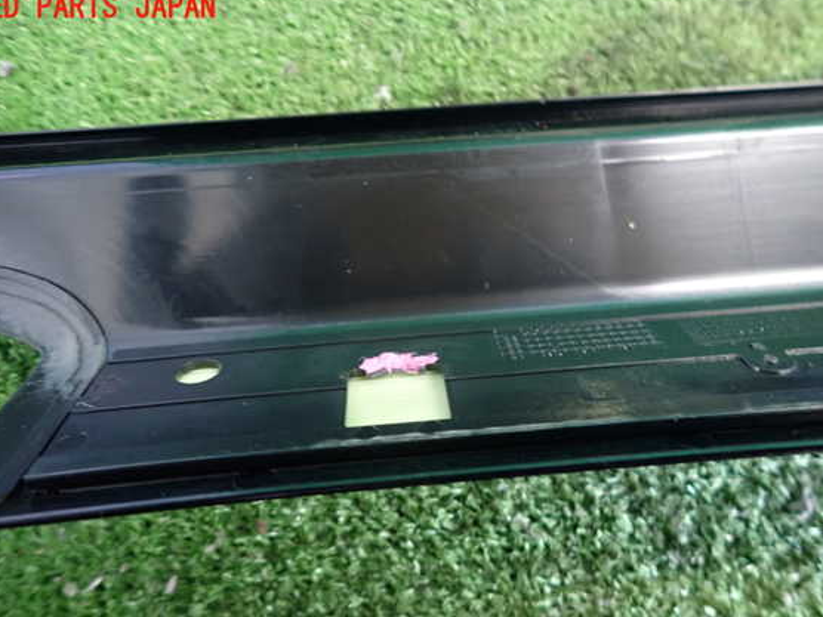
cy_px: 323
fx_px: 642
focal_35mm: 27
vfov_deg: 51.3
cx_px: 391
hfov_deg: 65.3
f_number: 2
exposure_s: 1/25
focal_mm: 4.5
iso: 800
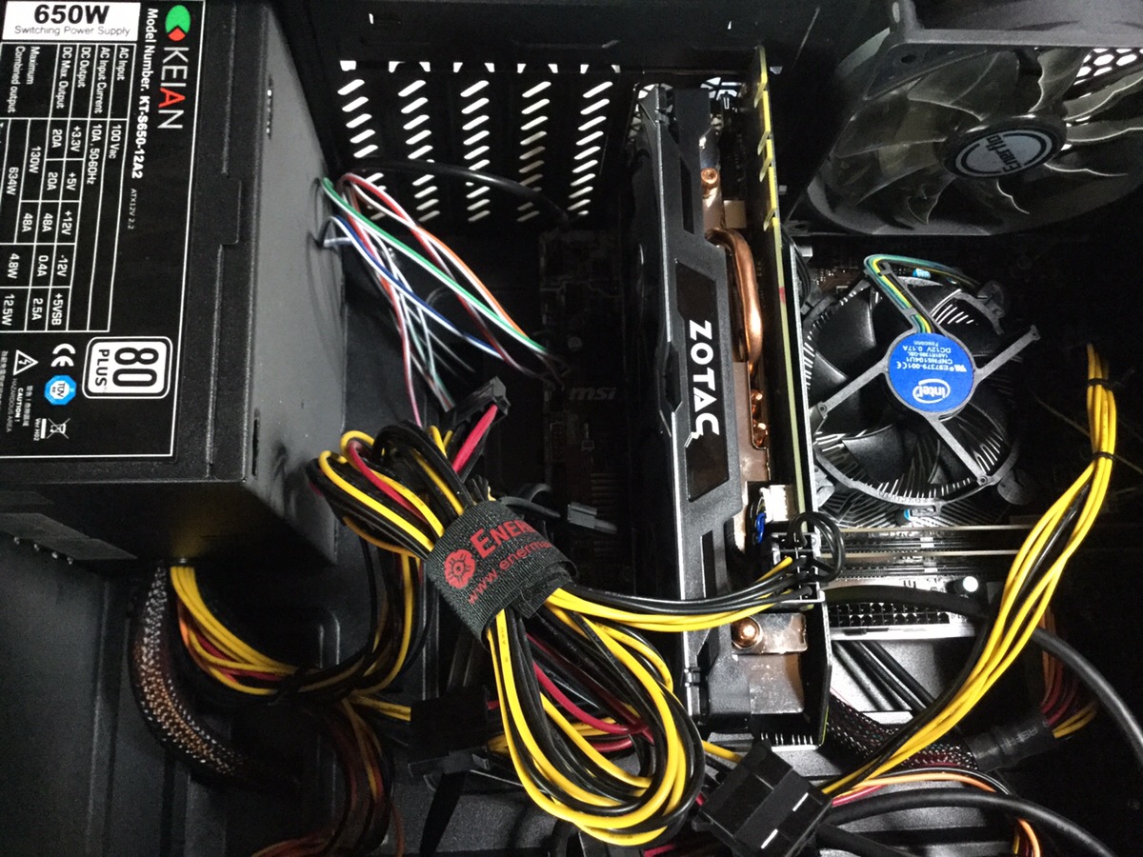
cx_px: 572
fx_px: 1024
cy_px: 428
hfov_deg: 58.4
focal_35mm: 31
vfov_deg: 45.4
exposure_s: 1/15
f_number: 2.4
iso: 320
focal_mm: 3.3
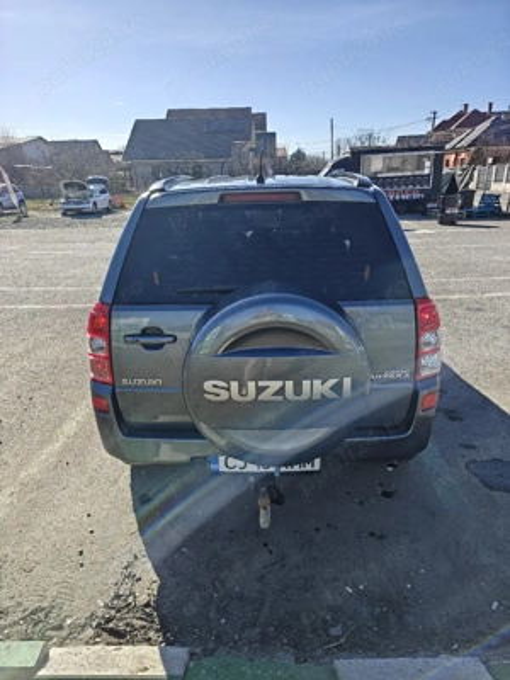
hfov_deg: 58.9
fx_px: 452
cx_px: 255
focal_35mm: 23
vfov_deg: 73.9
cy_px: 340
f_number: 1.6
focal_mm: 6.06
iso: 100
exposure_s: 1/2000
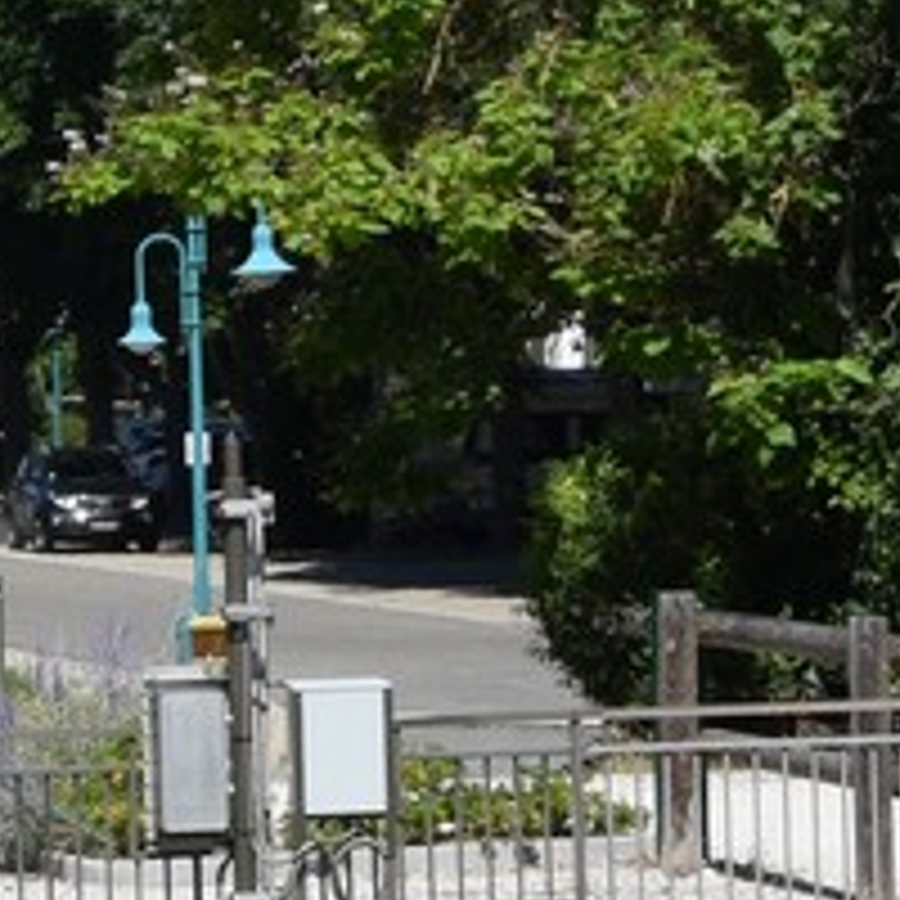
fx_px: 11825
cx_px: 328
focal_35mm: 402
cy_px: -158
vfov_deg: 4.3
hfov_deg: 4.4
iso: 200
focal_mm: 42
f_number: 10
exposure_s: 1/400
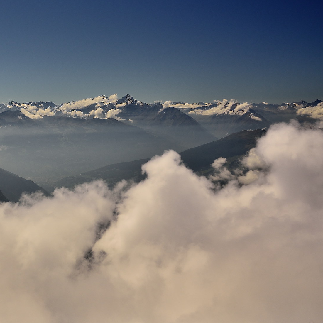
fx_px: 528
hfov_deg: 30.9
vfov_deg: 33.9
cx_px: -17
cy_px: 129
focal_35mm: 50
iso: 200
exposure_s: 1/500
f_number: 8
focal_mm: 18
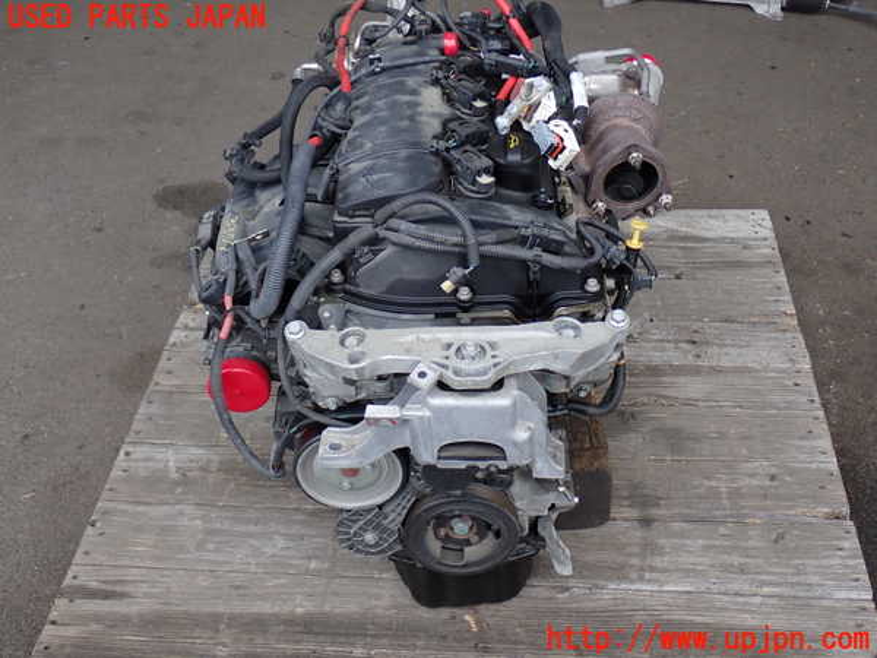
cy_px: 329
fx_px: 1115
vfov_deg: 32.9
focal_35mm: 44
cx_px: 438
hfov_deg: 42.9
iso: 100
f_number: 2.9
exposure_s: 1/100
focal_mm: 7.84
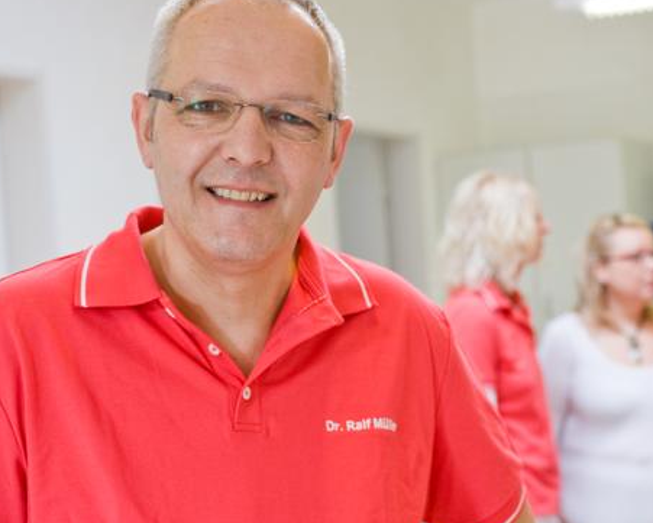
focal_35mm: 79
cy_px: 301
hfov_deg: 23.9
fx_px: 1527
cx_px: 468
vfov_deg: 19.4
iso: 1000
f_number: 4.5
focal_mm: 50
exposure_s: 1/160
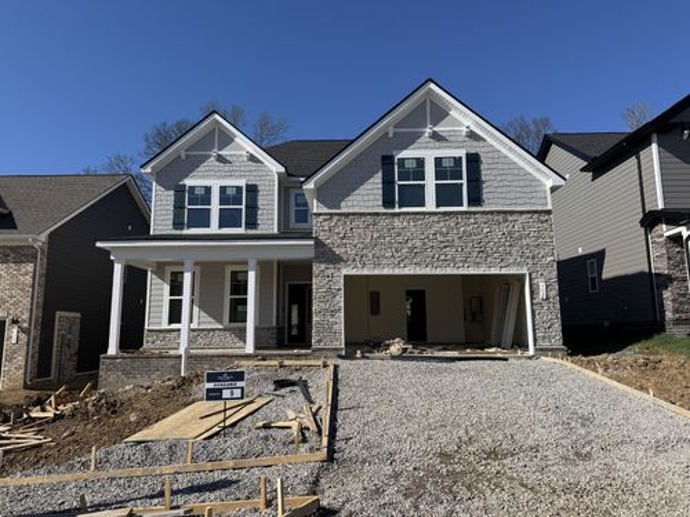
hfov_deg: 71.6
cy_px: 258
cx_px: 345
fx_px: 478
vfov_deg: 56.8
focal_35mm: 24
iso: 80
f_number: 1.78
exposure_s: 1/5814
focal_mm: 6.76
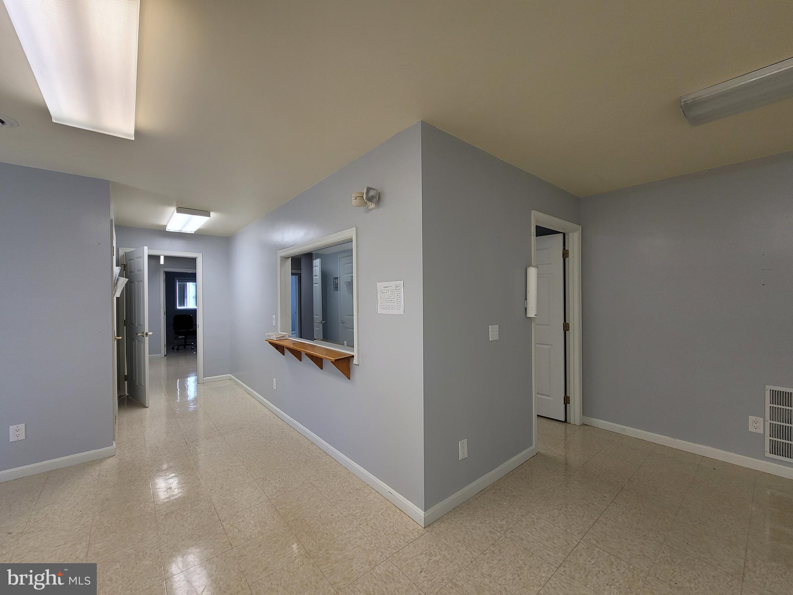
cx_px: 396
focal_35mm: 13
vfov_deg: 89.9
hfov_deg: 106.2
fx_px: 298
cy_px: 298
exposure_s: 1/120
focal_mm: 2.2
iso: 100
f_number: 2.2
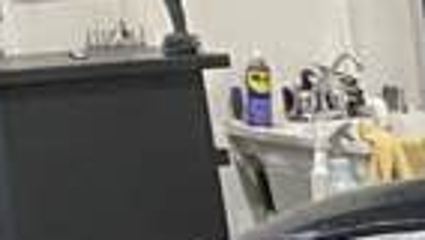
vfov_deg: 4.2
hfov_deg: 7.5
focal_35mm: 252
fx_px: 2841
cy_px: 1245
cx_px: 1285
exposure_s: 1/60
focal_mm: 3
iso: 200
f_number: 1.8
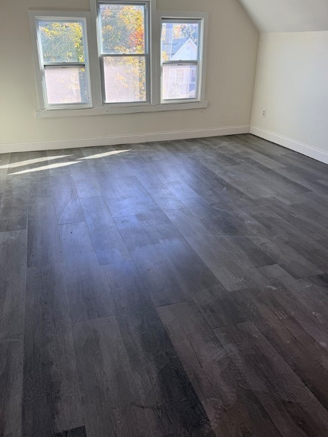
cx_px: 149
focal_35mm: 28
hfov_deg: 49.7
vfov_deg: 63.3
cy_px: 203
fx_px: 354
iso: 80
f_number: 1.78
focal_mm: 6.76
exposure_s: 1/174
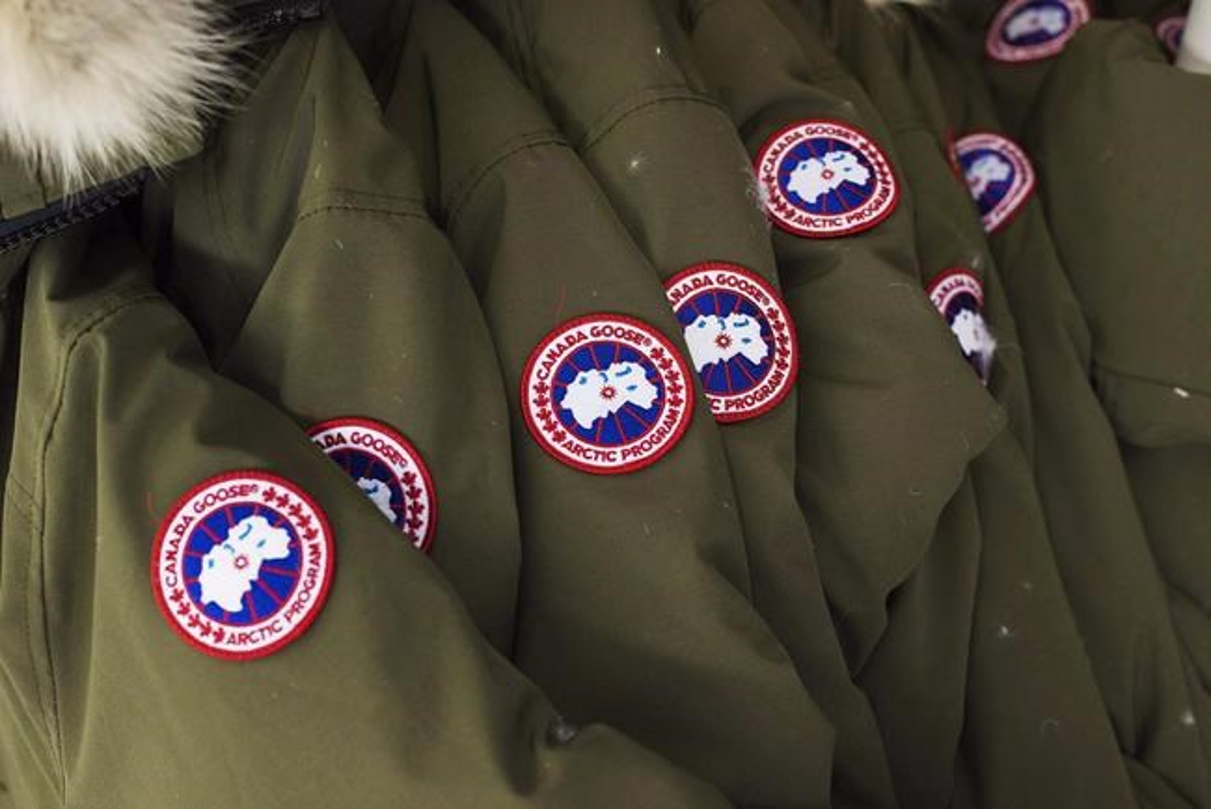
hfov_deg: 39.6
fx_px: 1683
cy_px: 404
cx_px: 606
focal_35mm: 50
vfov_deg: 27.0
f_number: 5
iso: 2000
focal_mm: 50
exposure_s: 1/160
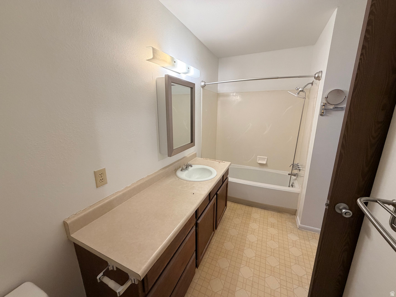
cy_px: 148
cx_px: 198
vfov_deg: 85.7
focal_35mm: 14
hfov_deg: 102.1
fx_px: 160
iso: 250
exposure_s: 1/60
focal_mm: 2.22
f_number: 2.2
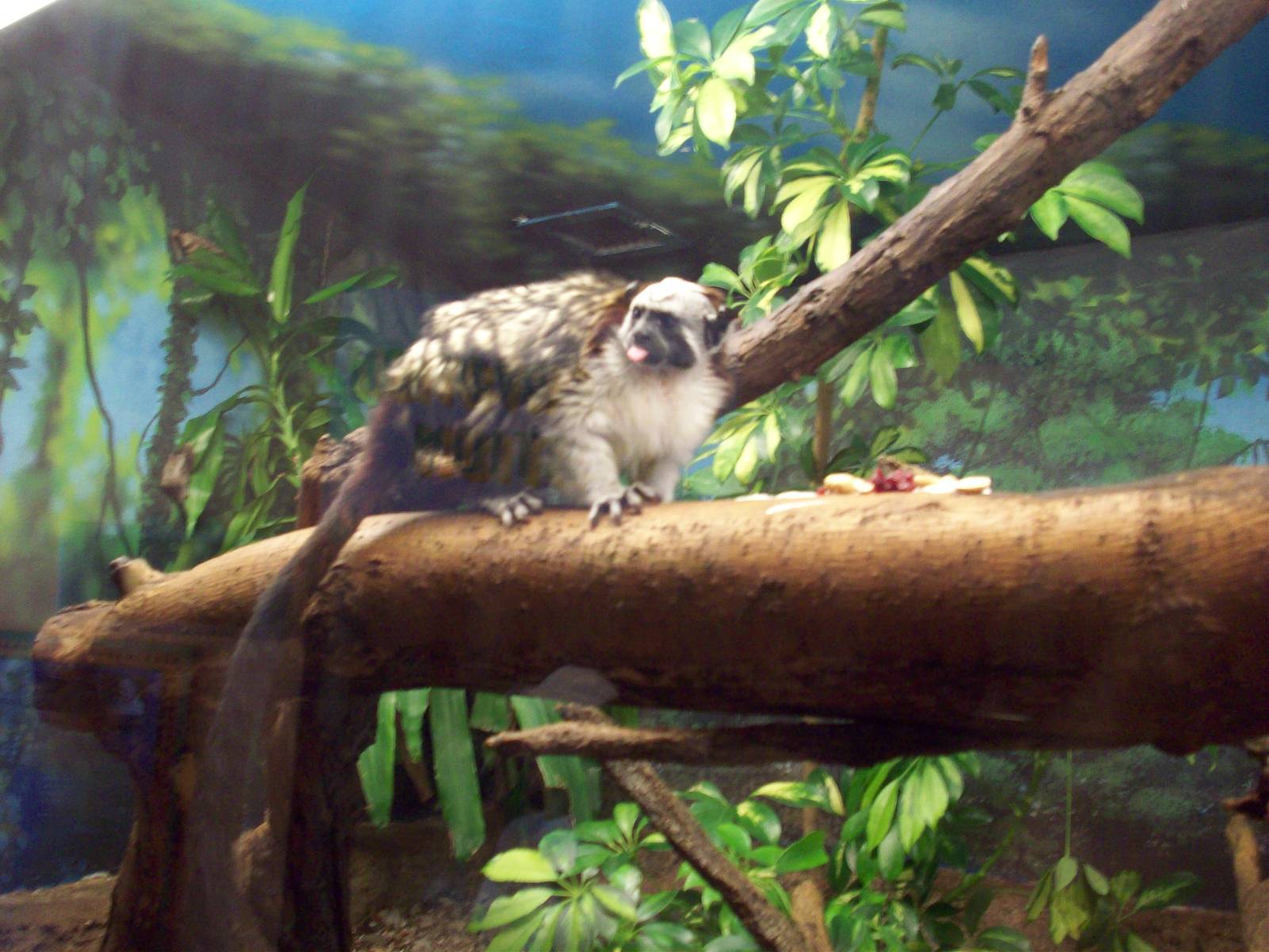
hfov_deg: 50.1
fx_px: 1356
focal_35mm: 37
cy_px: 476
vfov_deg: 38.7
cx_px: 634
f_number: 2.8
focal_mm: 6.2
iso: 160
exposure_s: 1/10.8
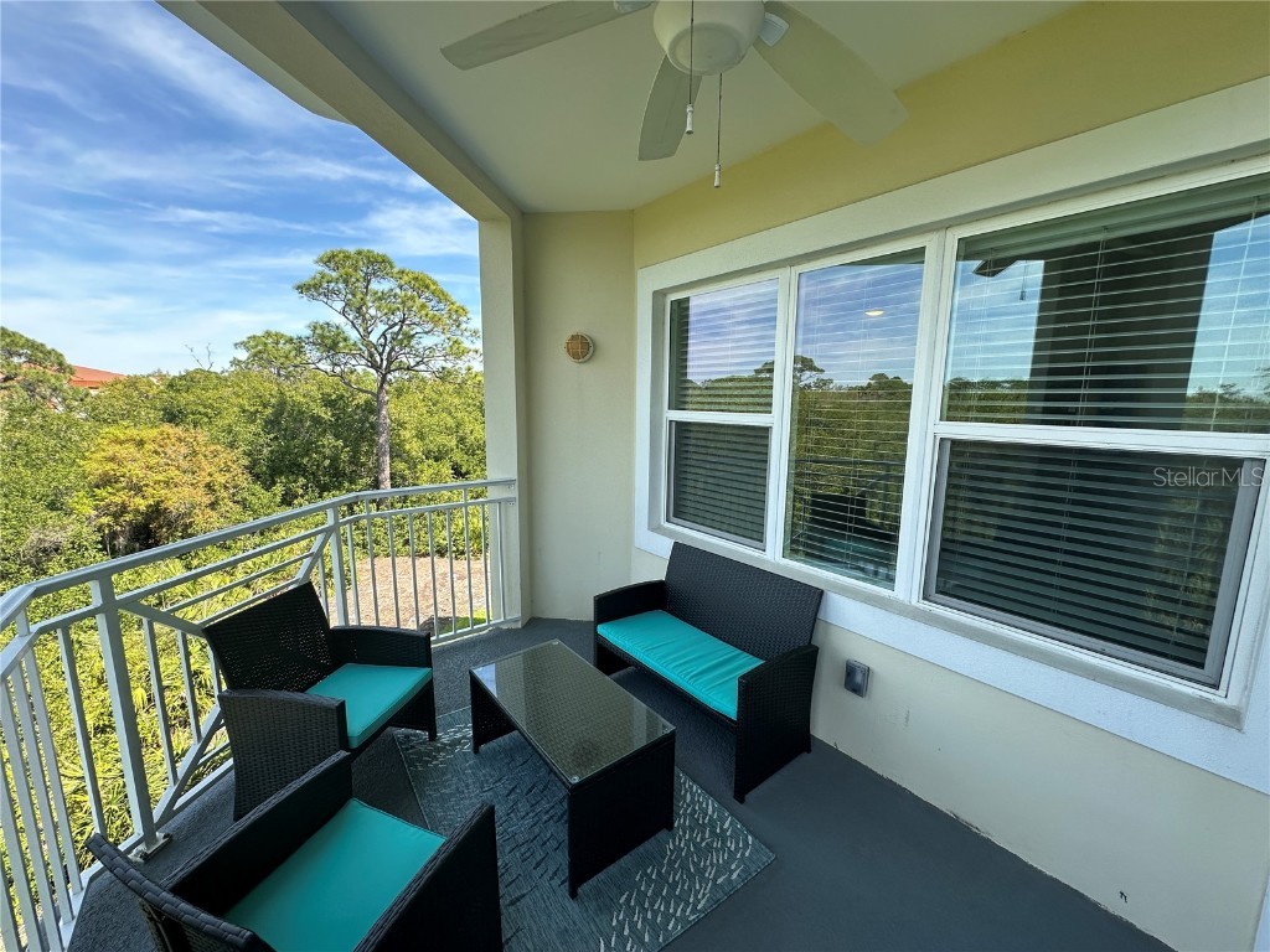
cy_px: 476
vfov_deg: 85.7
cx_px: 635
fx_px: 514
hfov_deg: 102.1
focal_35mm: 14
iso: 40
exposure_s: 1/487
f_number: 2.2
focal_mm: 2.22
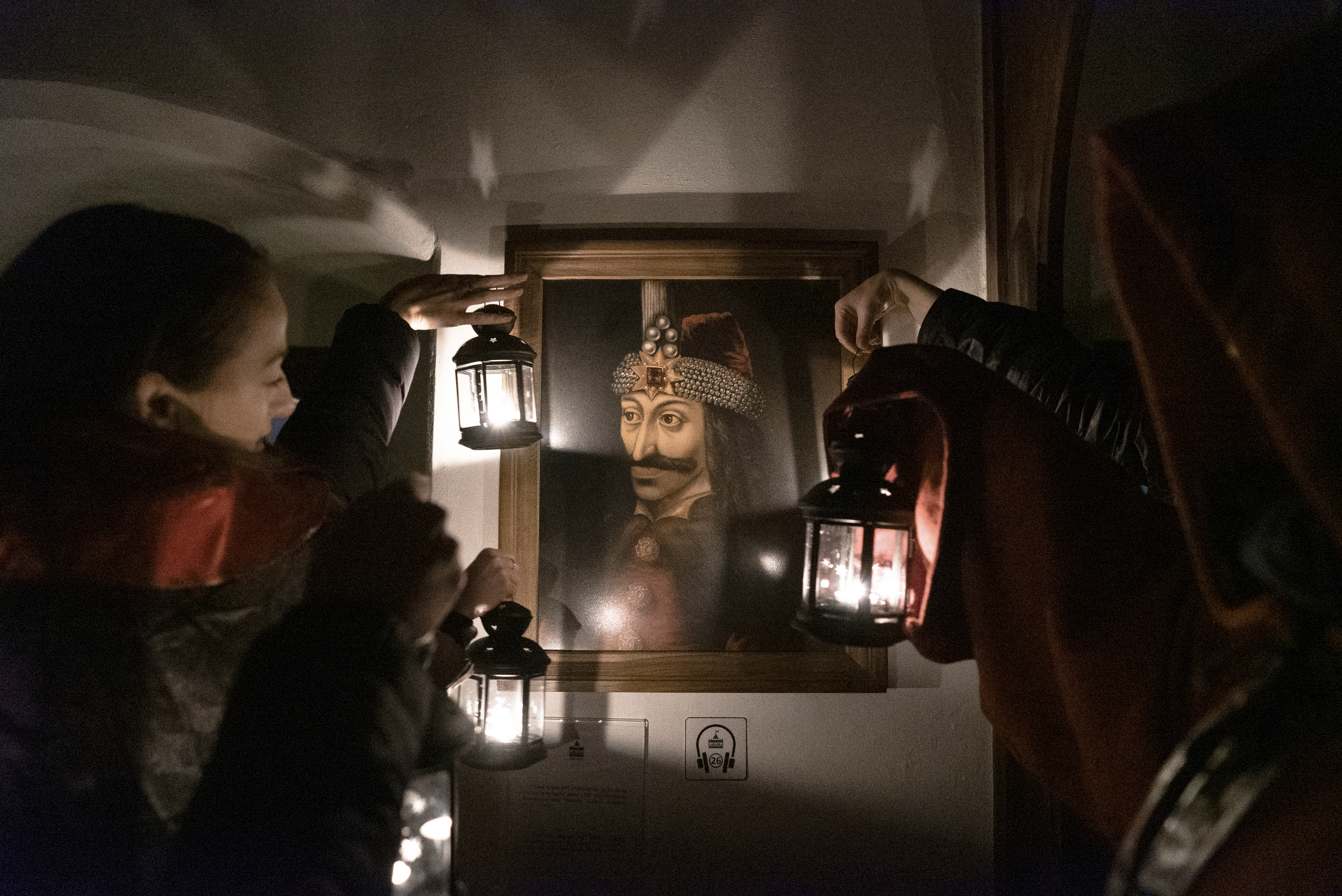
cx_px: 671
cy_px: 448
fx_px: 932
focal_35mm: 25
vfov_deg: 51.3
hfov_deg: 71.5
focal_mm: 25
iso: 25600
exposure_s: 1/25
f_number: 2.8
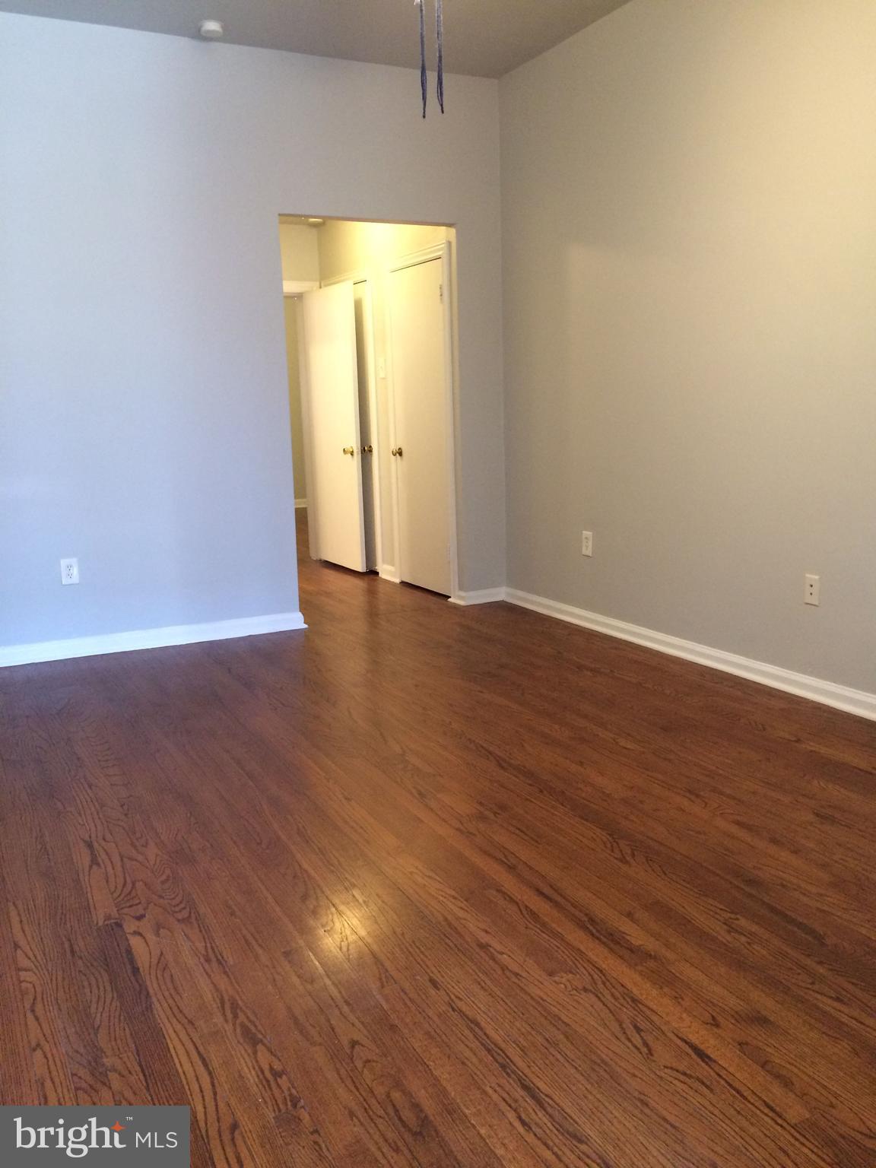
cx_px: 438
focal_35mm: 29
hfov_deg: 48.2
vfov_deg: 61.7
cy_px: 584
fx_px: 979
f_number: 2.2
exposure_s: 1/30
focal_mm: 4.15
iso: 200
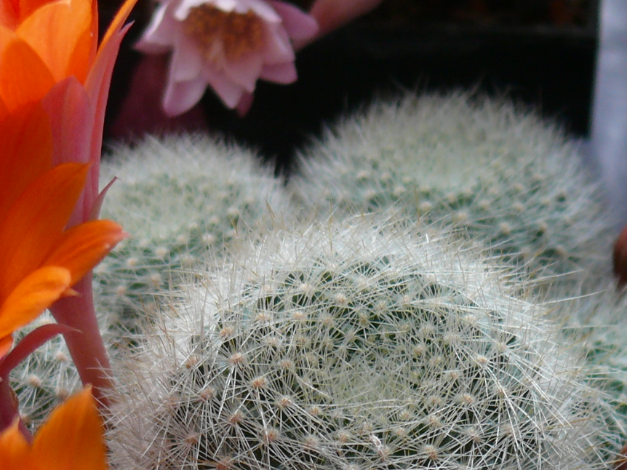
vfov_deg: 14.0
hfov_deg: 18.9
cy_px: 466
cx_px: 298
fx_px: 1883
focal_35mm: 104
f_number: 2.8
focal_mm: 7.4
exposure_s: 1/60
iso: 100
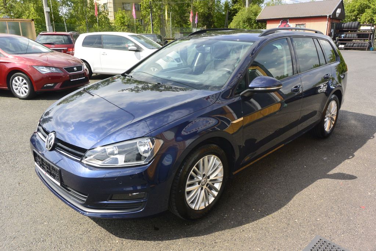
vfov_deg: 47.9
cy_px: 126
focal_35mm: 27
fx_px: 282
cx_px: 188
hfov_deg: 67.4
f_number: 8
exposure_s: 1/250
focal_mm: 10
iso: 160
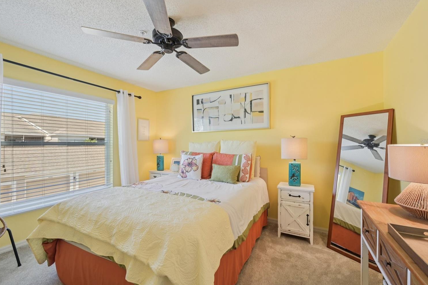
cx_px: 216
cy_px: 141
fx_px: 178
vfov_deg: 77.3
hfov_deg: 100.4
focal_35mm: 15
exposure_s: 1/125
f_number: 8
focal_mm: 14
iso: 400
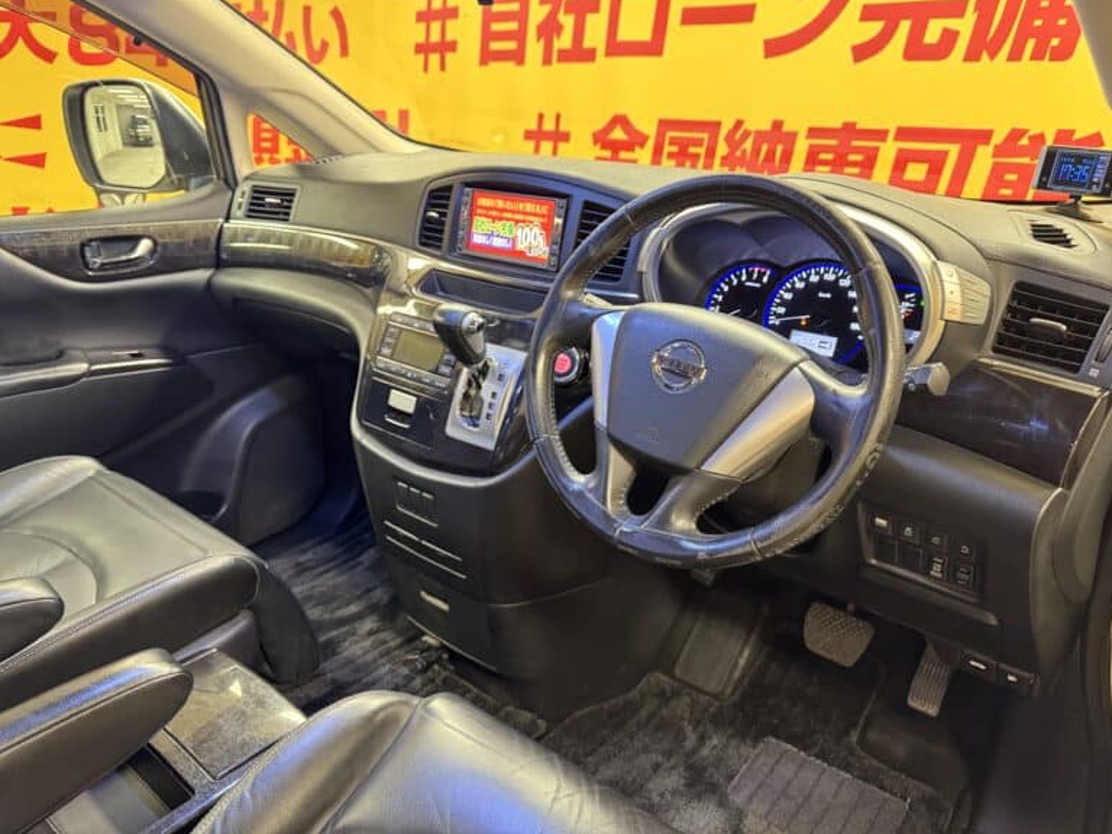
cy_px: 401
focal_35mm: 25
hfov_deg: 69.4
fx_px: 803
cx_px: 578
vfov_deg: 54.9
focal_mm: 6.76
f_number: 1.78
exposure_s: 1/33
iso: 800
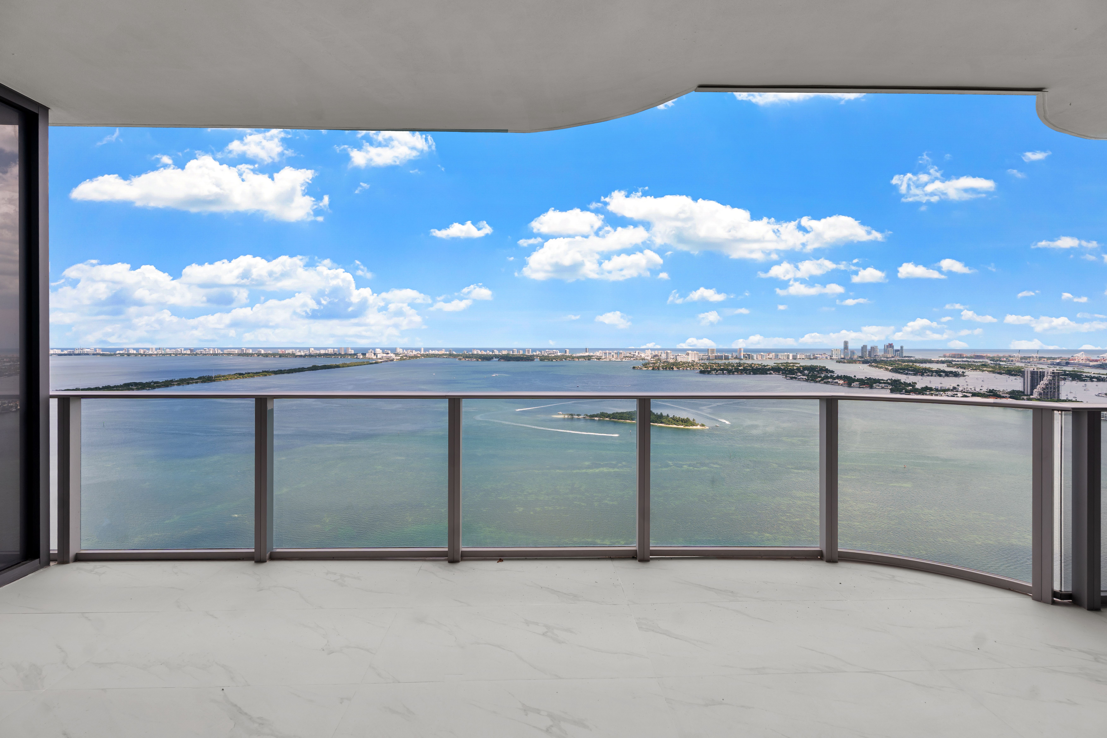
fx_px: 492
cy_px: 369
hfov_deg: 96.7
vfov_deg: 73.7
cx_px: 554
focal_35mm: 16
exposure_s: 1/160
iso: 100
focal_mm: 16
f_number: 6.3
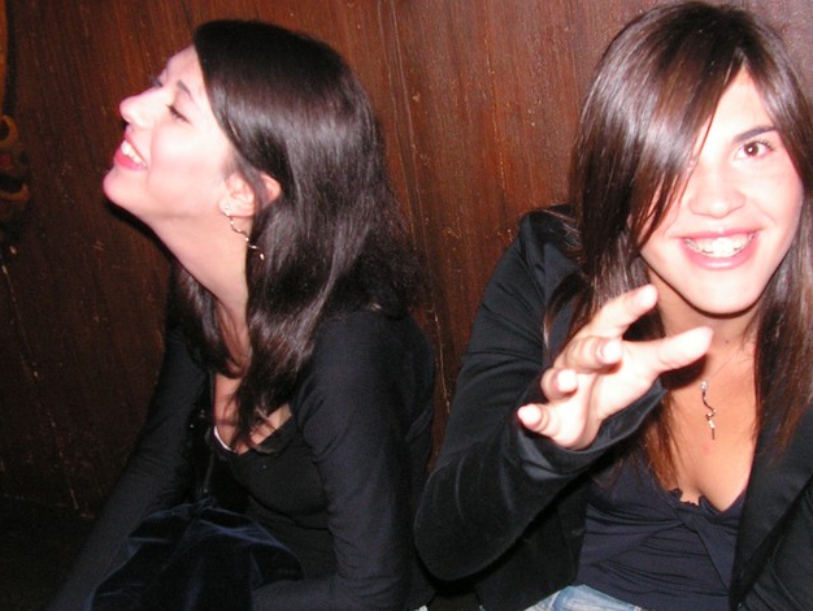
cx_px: 483
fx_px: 1081
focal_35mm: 46
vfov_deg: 31.5
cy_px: 347
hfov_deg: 41.1
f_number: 3.2
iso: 200
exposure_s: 1/40
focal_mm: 6
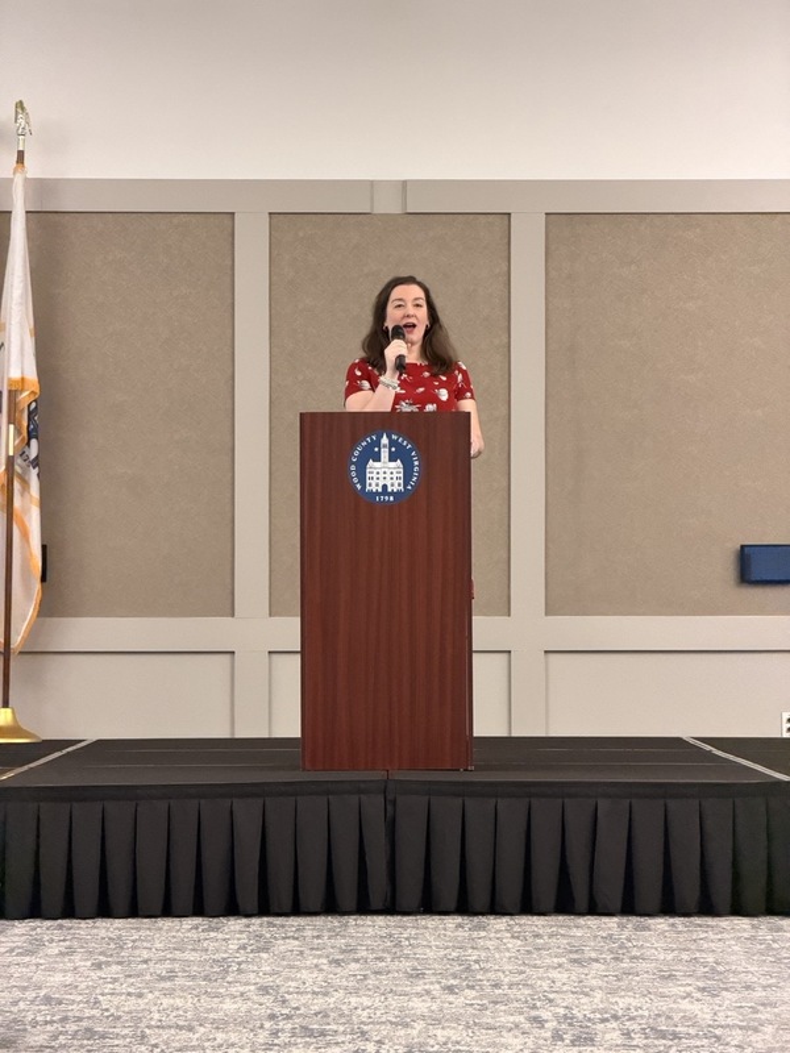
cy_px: 526
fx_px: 3043
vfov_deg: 19.6
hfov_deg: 14.8
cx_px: 395
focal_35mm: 100
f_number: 2.8
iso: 640
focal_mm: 16.89
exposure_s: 1/50
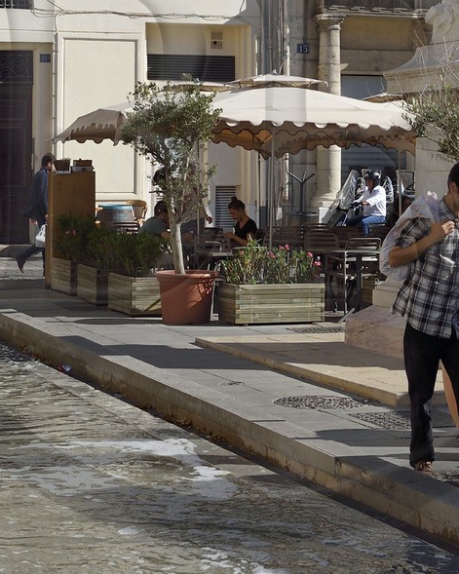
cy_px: 140
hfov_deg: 15.1
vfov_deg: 18.7
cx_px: 241
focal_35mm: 102
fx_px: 1732
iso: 200
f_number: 8
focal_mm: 40
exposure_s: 1/500
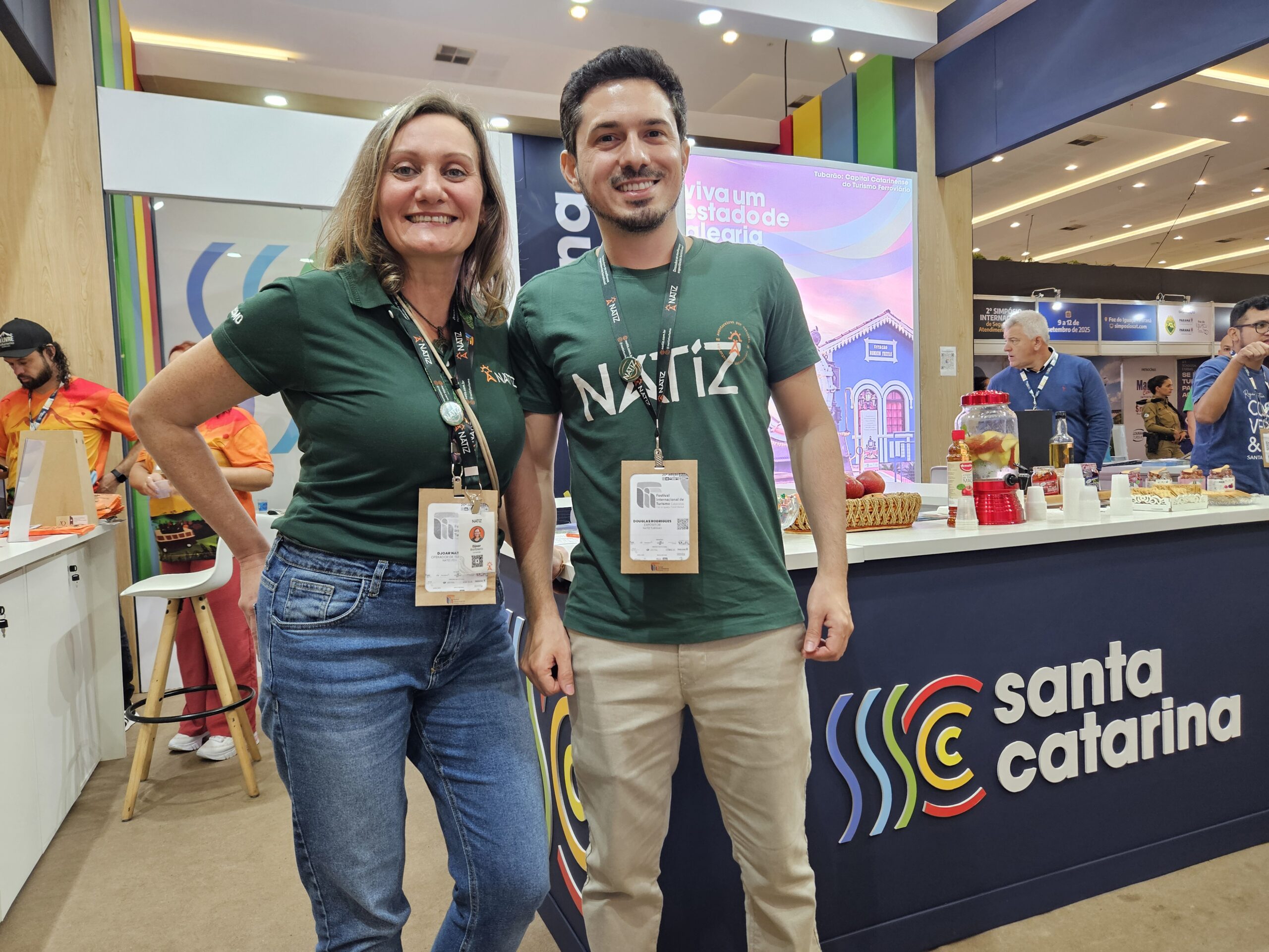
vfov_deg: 58.9
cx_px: 634
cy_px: 476
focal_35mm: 23
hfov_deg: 73.9
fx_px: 843
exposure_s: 1/120
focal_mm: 5.4
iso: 320
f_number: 1.8
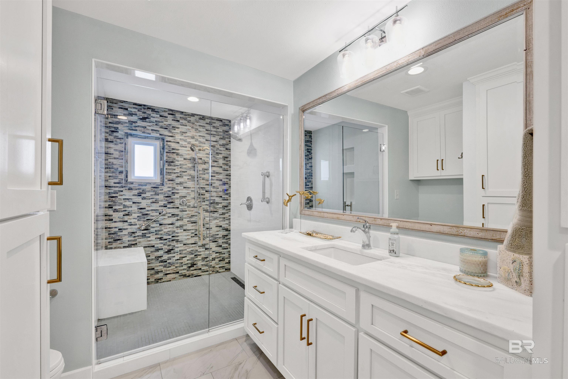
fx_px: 237
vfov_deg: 77.3
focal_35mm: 15
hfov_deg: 100.4
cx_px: 284
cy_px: 190
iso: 400
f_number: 11
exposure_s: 1/5
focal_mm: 15
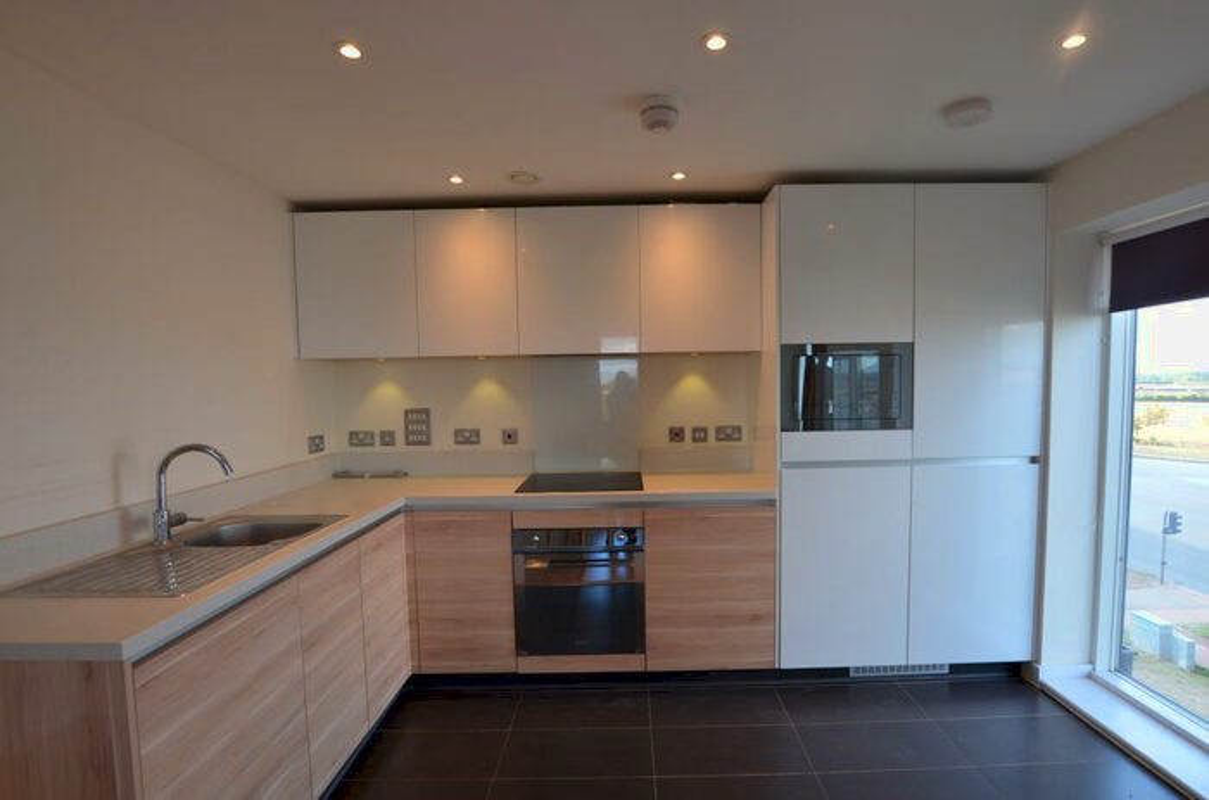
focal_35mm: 16
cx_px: 604
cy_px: 400
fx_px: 553
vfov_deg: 71.8
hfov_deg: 95.1
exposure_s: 1/60
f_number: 5.6
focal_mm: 11
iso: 250
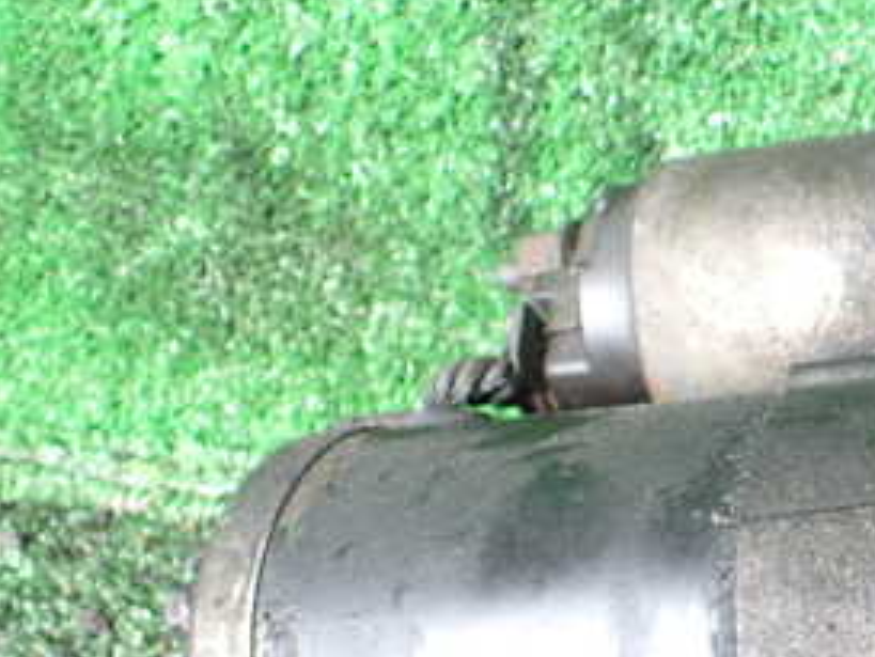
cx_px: 955
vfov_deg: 22.1
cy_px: 458
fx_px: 1669
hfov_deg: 27.0
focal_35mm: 66
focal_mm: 5.4
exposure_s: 1/80
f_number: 2.3
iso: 800
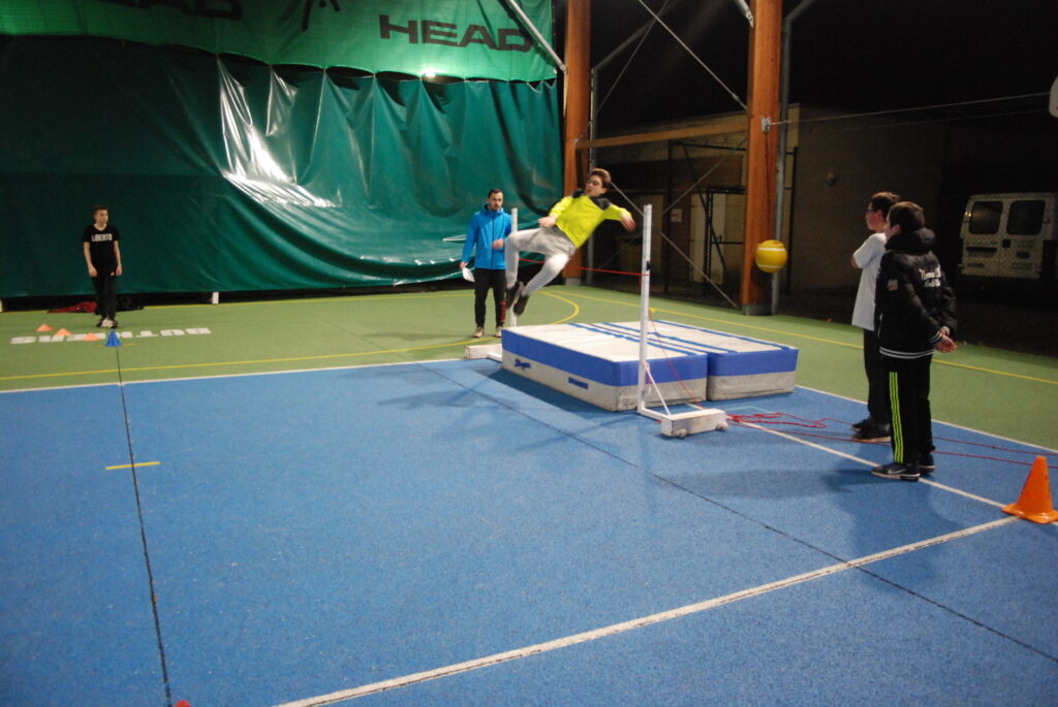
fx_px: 1677
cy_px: 354
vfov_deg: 23.8
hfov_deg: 35.0
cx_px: 529
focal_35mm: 57
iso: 1600
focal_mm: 38
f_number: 4.8
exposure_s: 1/80
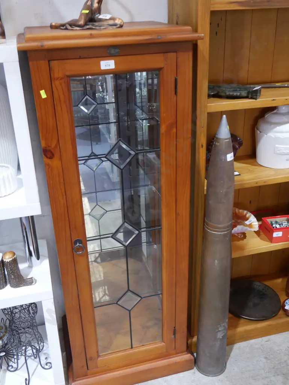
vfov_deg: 51.3
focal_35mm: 36
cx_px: 144
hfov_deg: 39.7
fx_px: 400
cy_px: 192
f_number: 4
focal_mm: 18
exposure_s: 1/60
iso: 640
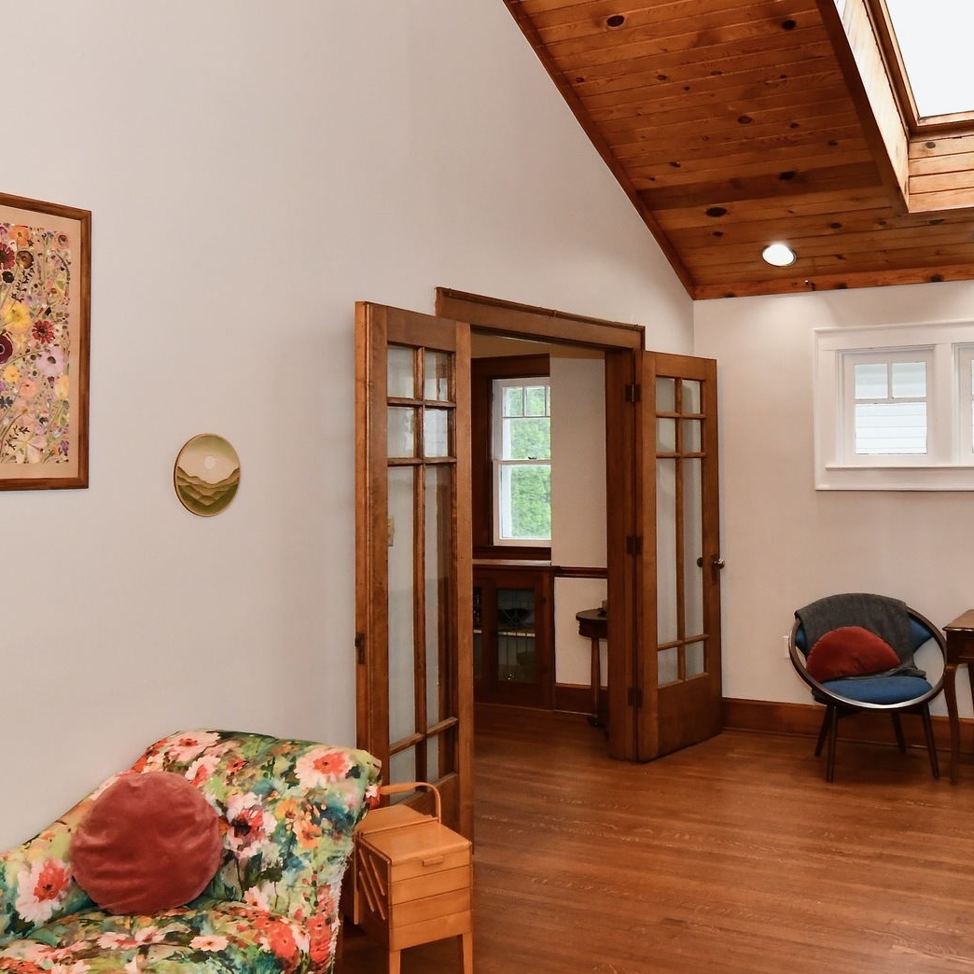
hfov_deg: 46.5
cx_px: 651
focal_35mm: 35
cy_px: 478
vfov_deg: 47.2
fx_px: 1114
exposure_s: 1/60
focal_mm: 14
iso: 640
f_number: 6.3
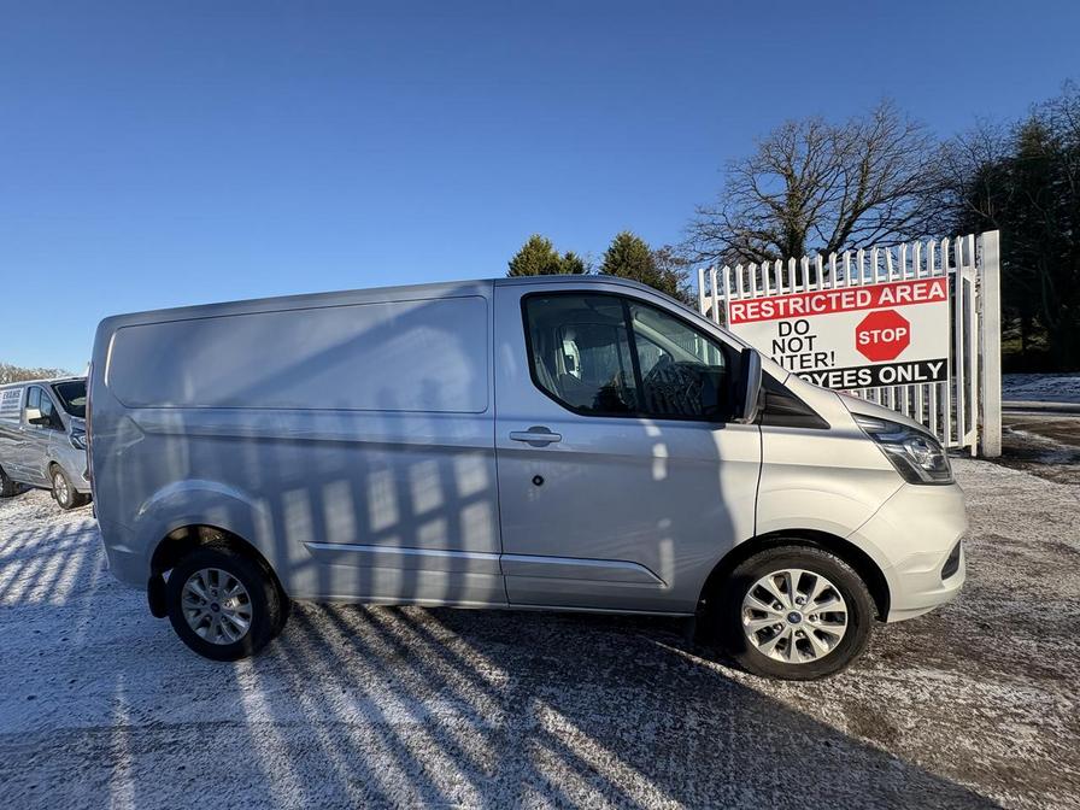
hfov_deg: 102.1
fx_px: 437
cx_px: 540
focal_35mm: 14
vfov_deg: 85.7
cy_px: 405
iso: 50
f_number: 2.2
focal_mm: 2.22
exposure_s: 1/1217
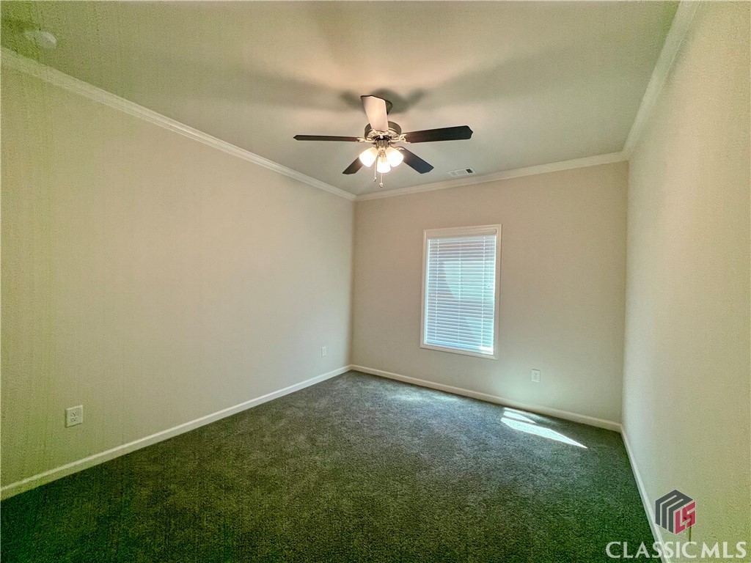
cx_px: 376
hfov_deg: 106.2
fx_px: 282
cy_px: 282
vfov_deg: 89.9
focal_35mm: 13
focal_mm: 1.57
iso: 160
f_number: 1.8
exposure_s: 1/120
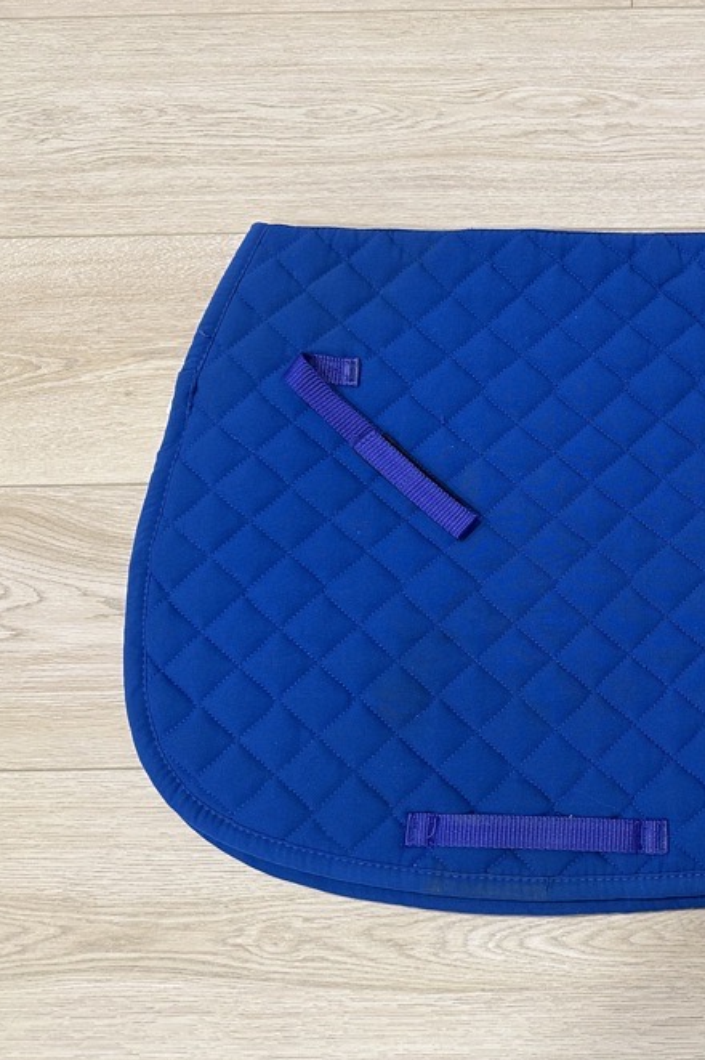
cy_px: 535
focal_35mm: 34
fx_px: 1000
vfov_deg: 55.8
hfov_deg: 36.5
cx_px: 631
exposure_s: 1/60
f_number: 1.78
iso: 250
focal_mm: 6.86
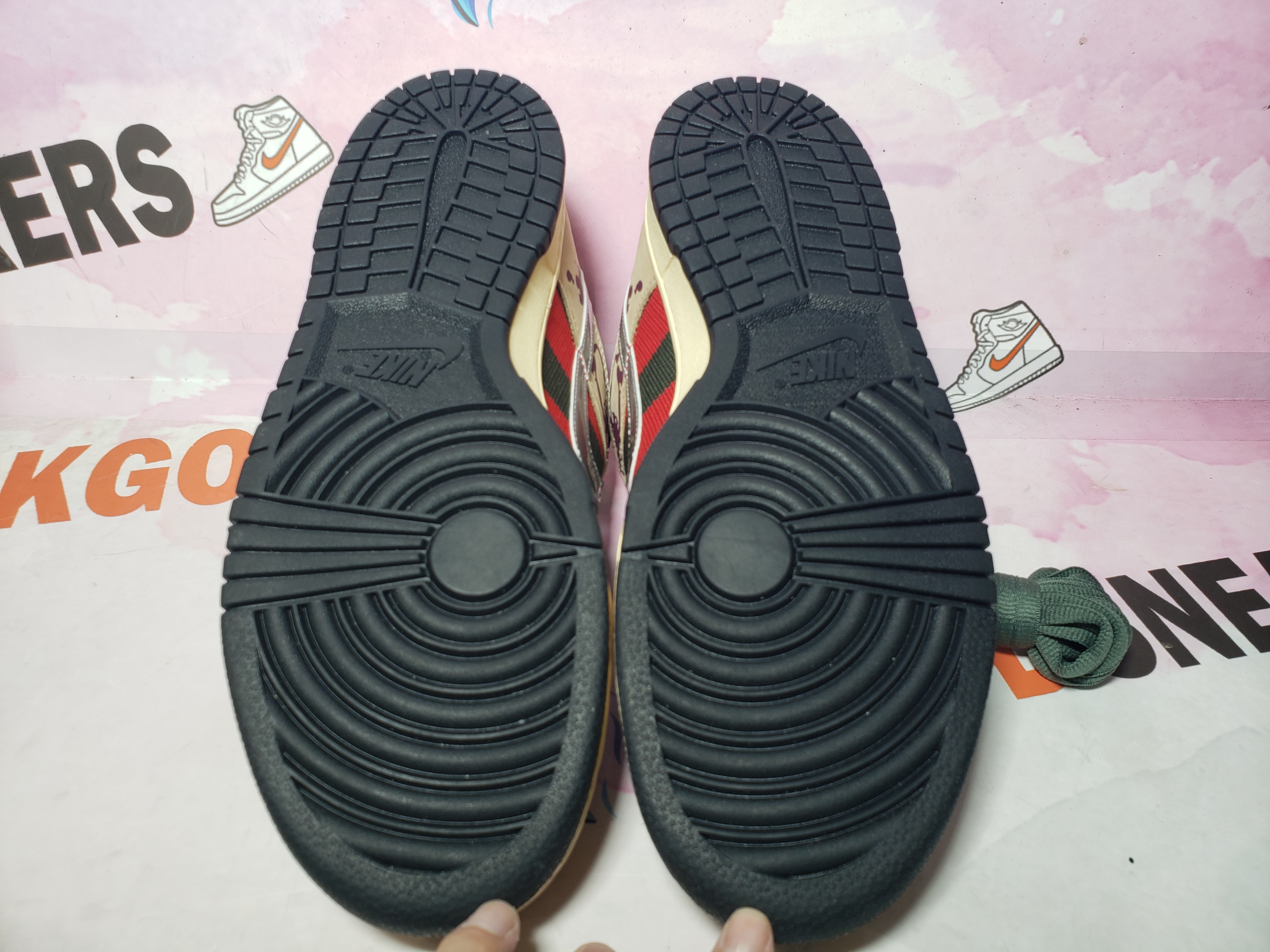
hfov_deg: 67.3
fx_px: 954
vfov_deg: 53.1
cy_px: 476
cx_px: 635
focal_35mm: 26
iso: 50
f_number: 2.4
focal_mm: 4.3
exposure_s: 1/110
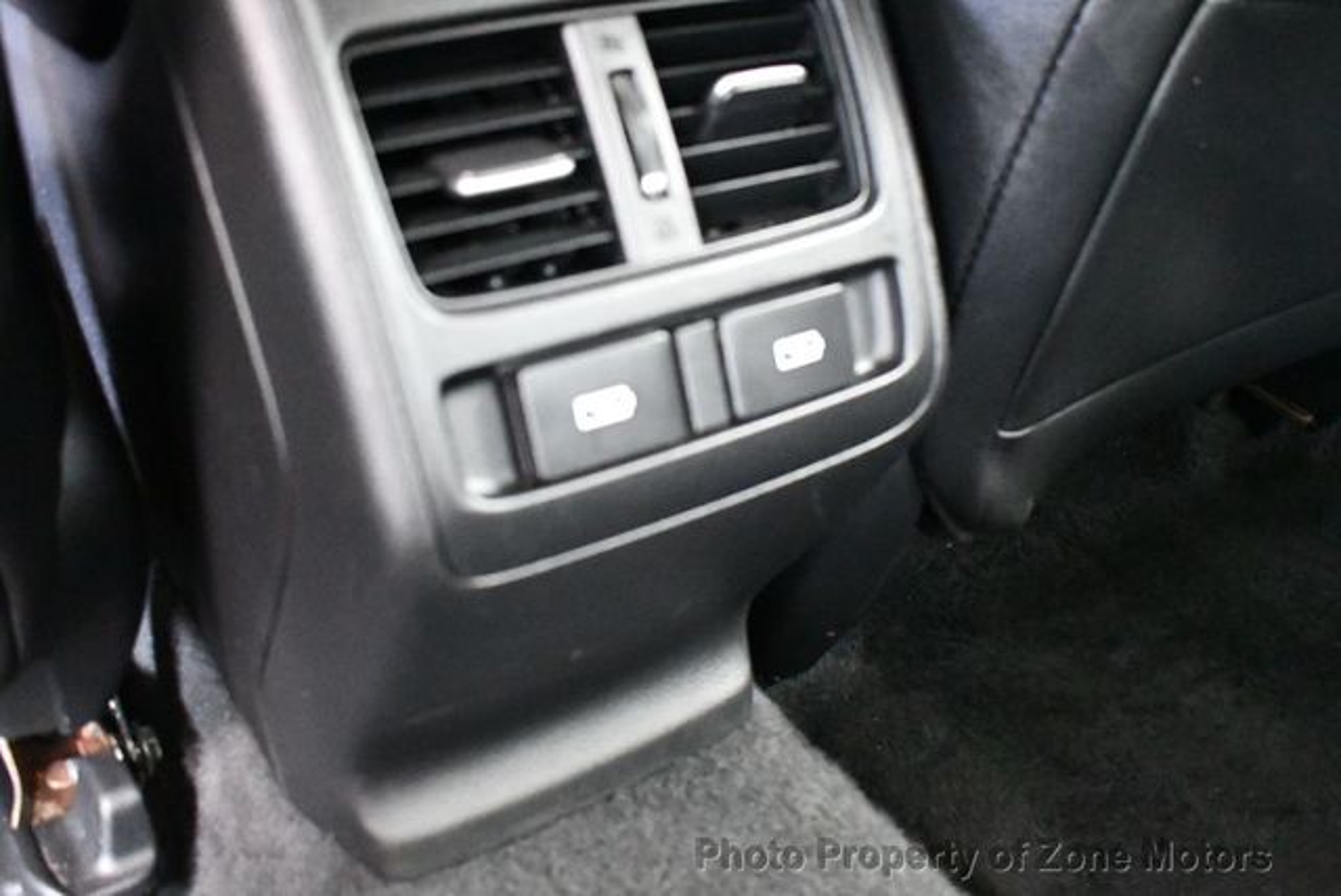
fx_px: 1342
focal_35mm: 36
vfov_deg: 36.9
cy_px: 448
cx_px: 670
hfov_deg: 53.1
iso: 12800
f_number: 3.5
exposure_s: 1/40
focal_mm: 18
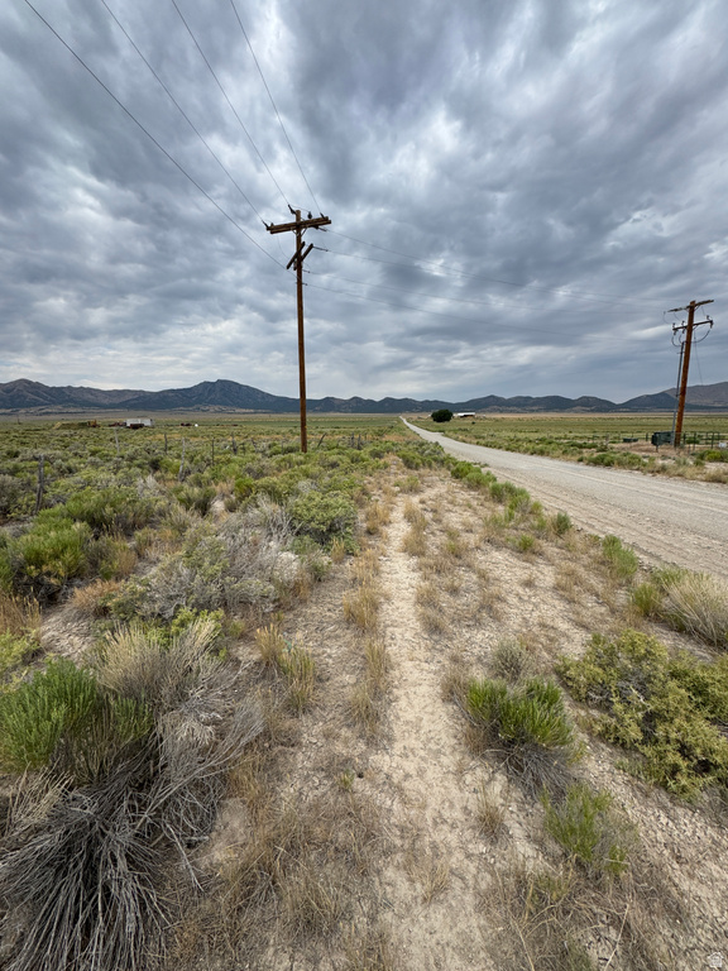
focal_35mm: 14
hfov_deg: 85.7
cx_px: 364
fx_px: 393
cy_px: 486
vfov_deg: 102.1
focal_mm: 2.22
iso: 50
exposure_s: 1/1536
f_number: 2.2
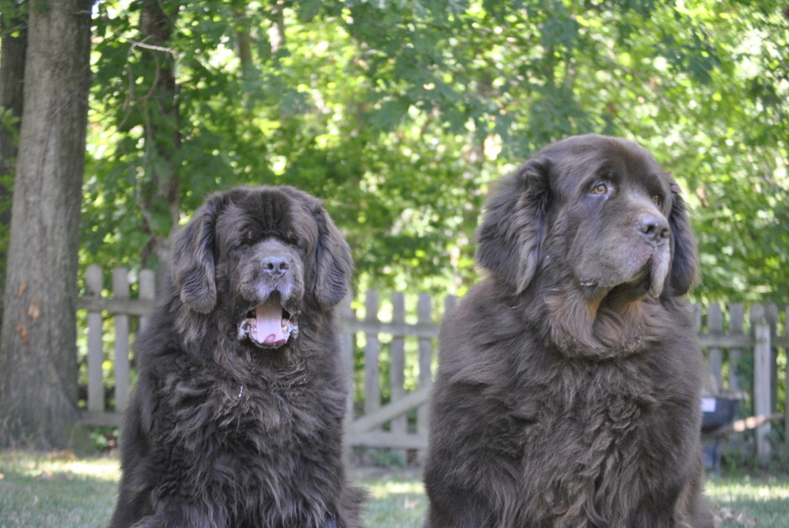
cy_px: 264
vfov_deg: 16.6
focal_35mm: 82
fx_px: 1810
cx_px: 394
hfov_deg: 24.6
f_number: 4
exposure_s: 1/125
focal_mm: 55
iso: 800
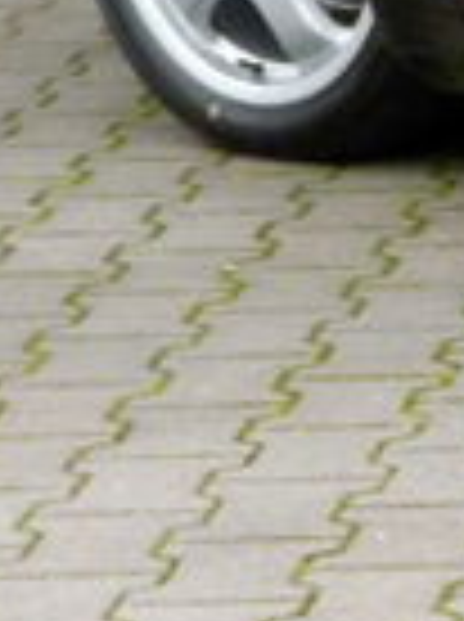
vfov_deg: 5.3
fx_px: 6705
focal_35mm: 374
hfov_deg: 3.8
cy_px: -176
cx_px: 1608
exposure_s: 1/125
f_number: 3.3
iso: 200
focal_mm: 12.1
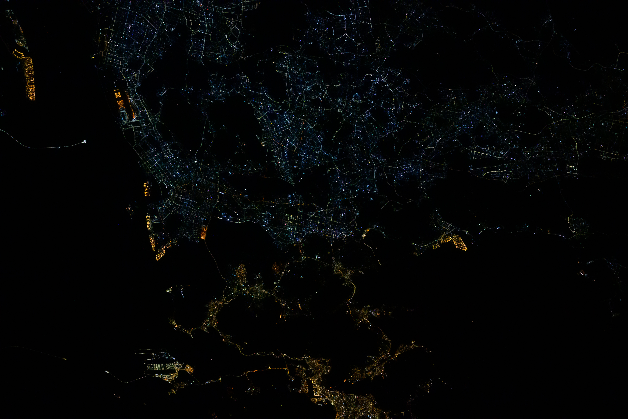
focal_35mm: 200
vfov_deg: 6.9
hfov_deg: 10.3
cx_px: 314
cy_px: 210
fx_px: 3489
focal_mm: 200
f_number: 2
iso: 25600
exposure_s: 1/400
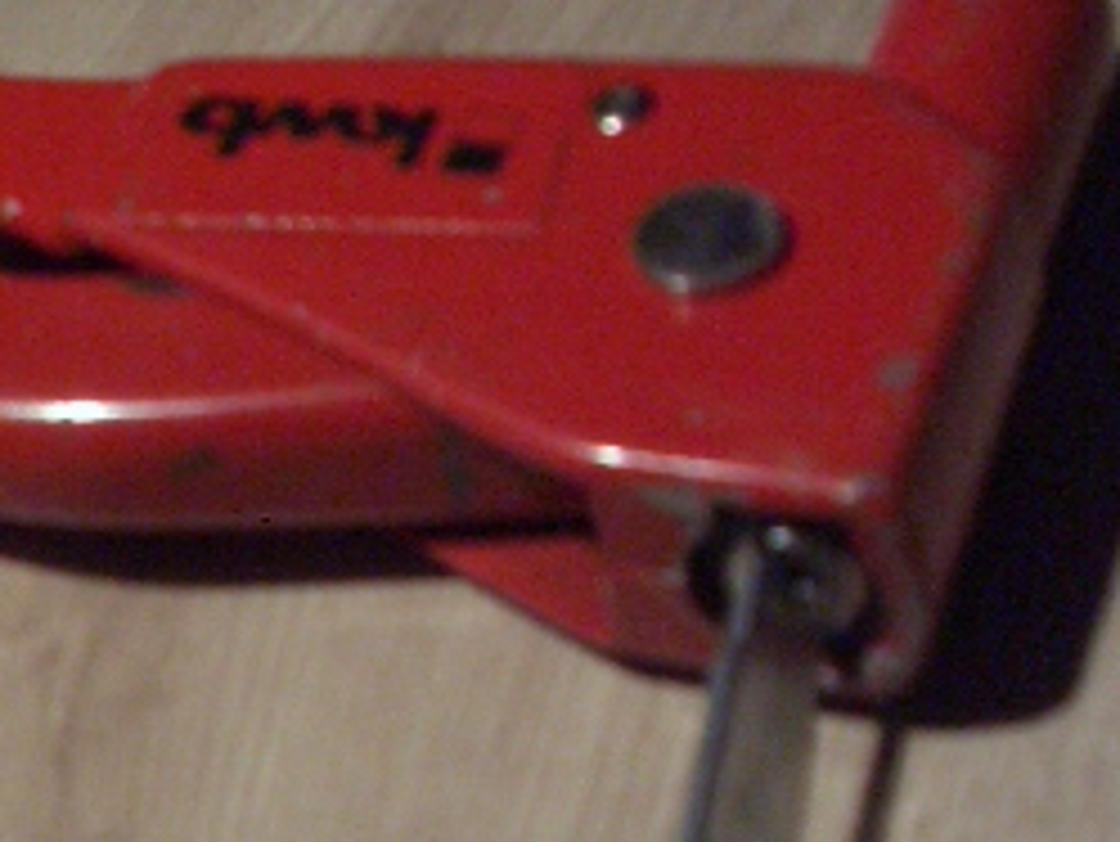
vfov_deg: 16.3
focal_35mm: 90
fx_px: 2913
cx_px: -216
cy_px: 666
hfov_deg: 20.4
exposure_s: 1/50
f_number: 2.6
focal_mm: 5.8
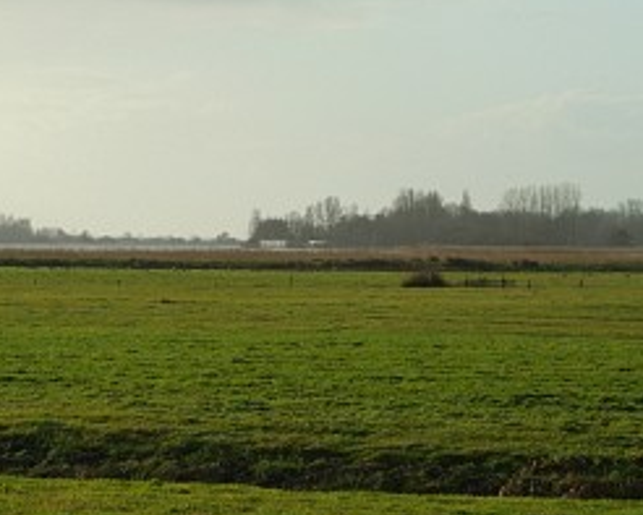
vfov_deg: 7.7
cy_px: 276
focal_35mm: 201
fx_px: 3827
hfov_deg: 9.6
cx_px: 361
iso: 400
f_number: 8
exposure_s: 1/750
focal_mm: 78
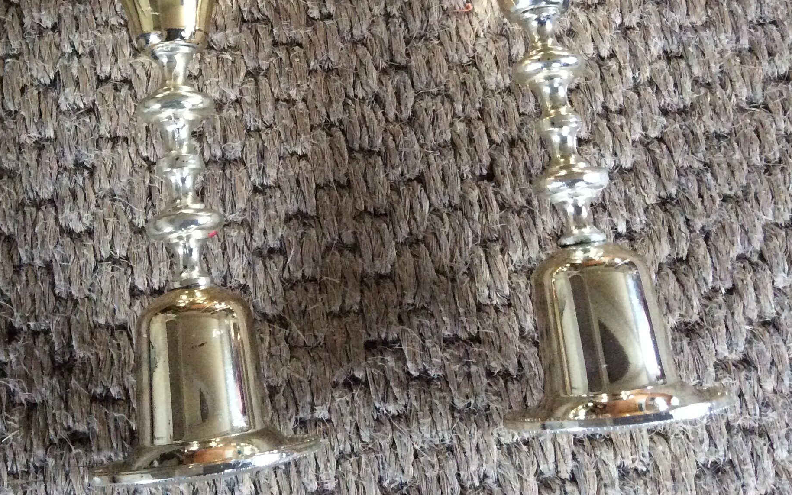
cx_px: 324
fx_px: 1036
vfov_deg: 26.3
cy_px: 84
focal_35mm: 48
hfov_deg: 41.7
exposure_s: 1/17
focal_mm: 3.3
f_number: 2.4
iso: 320
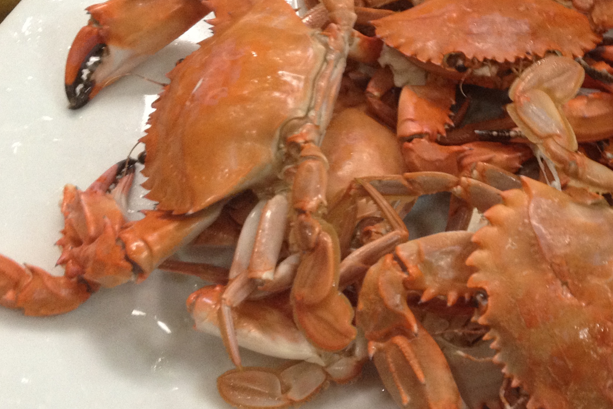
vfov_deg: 19.7
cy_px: 173
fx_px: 1175
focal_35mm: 69
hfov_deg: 28.3
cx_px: 531
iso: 200
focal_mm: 4.28
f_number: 2.4
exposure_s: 1/20
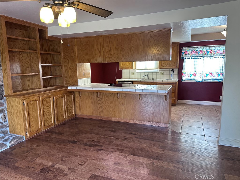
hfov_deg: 71.6
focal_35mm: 24
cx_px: 120
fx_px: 166
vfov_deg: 56.8
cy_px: 90
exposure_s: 1/120
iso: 200
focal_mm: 6.86
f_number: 1.78
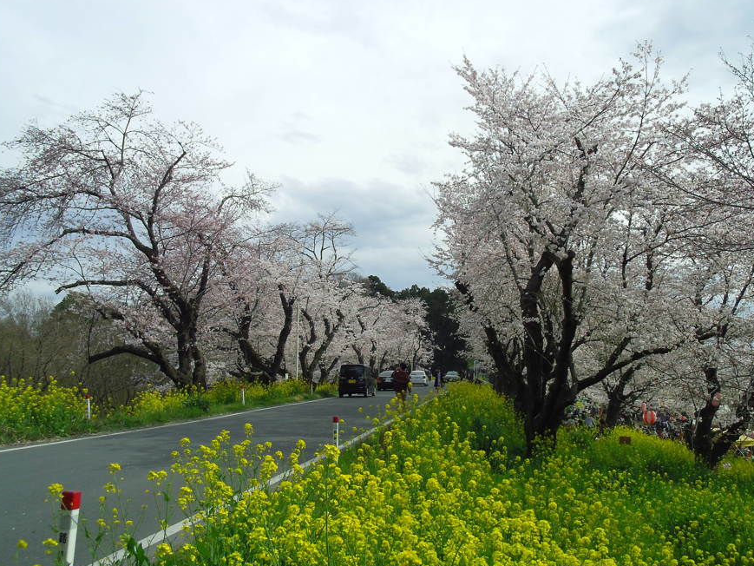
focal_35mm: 33
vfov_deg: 42.9
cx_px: 418
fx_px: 719
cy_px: 322
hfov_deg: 55.2
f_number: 3.9
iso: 64
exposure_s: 1/640
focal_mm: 5.1
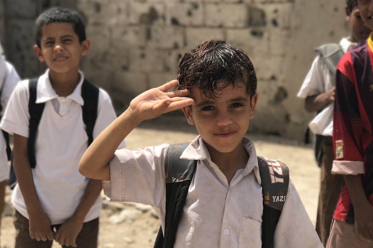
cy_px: 160
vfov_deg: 17.7
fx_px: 798
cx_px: 176
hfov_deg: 26.3
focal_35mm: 77
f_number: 2.8
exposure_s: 1/651
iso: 20
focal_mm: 6.6
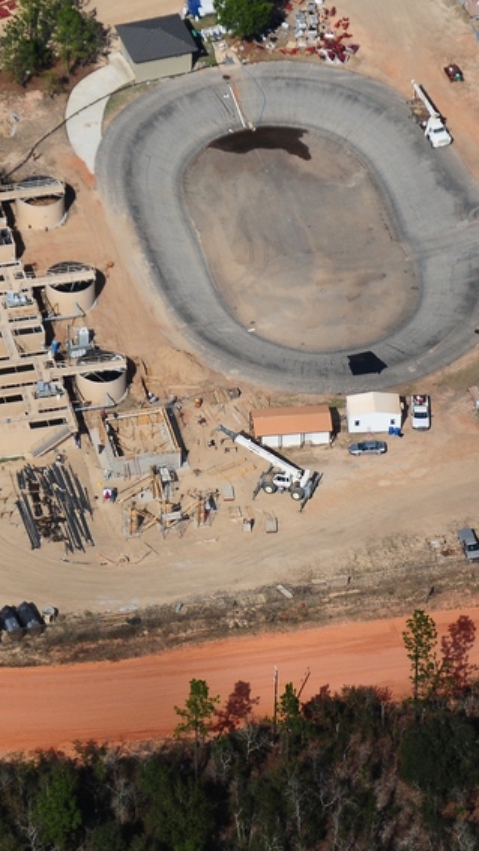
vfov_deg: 8.2
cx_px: 242
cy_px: 387
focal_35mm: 263
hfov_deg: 4.6
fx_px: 5936
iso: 400
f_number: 5.6
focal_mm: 95
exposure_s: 1/2000
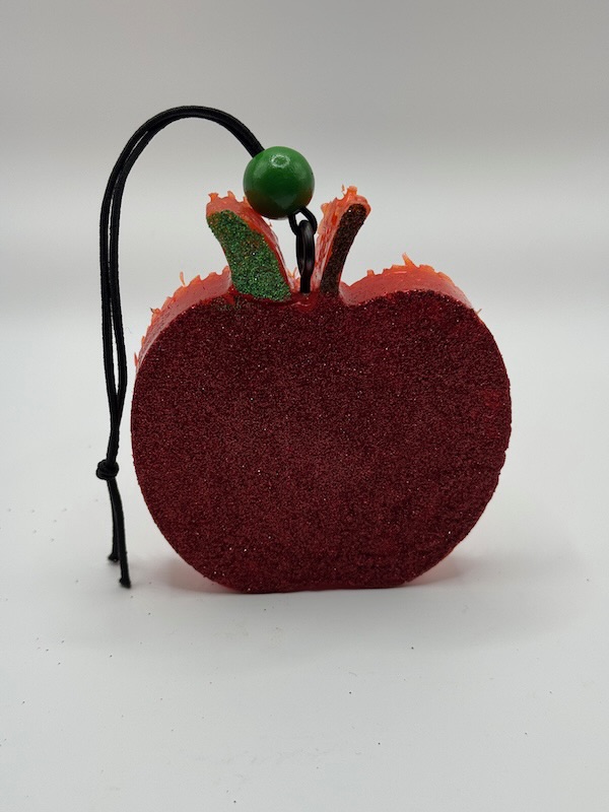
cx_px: 304
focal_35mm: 48
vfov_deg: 39.7
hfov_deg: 30.3
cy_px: 406
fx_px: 1126
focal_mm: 6.76
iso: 64
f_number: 1.78
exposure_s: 1/356
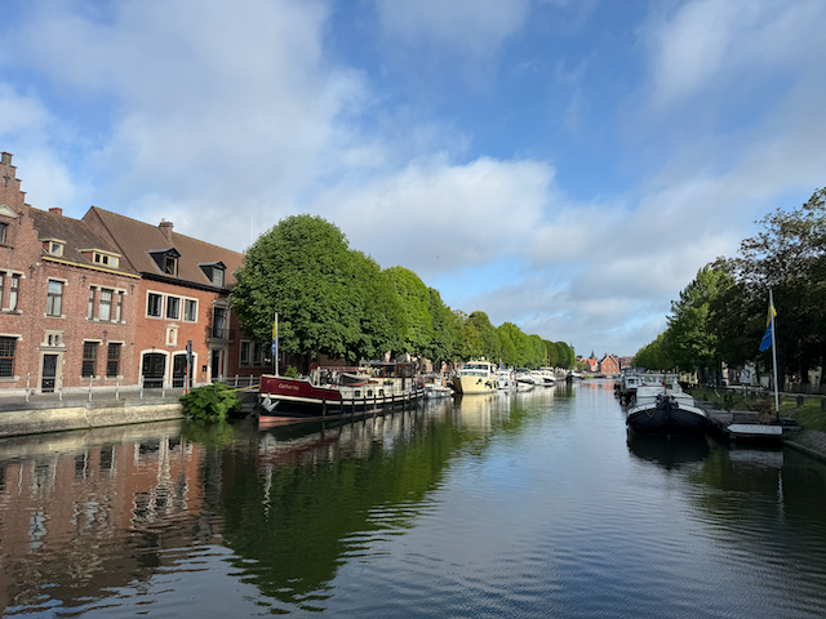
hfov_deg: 71.6
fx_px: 573
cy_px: 310
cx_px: 413
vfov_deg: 56.8
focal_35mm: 24
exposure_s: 1/3953
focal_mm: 6.76
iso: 80
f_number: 1.78
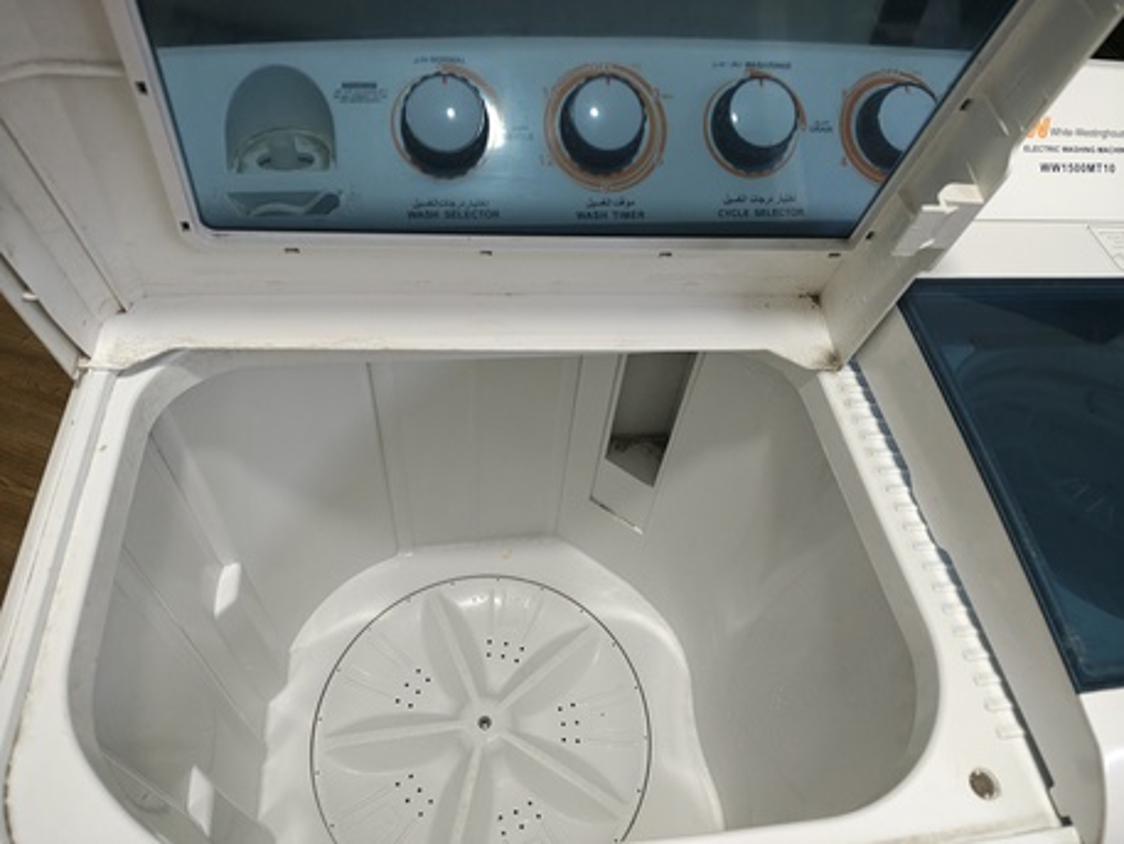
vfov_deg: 58.9
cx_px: 562
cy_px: 422
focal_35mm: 23
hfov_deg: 73.9
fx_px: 747
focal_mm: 6.57
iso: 1581
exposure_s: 1/120
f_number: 1.6
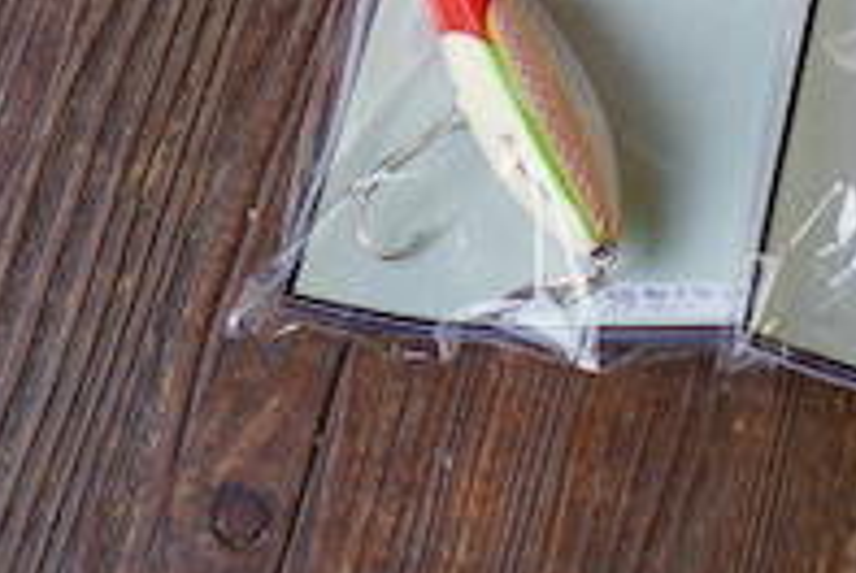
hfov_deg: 12.6
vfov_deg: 8.5
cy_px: -247
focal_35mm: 158
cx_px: 1130
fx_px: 3762
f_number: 3.2
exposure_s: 1/125
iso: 200
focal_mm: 35
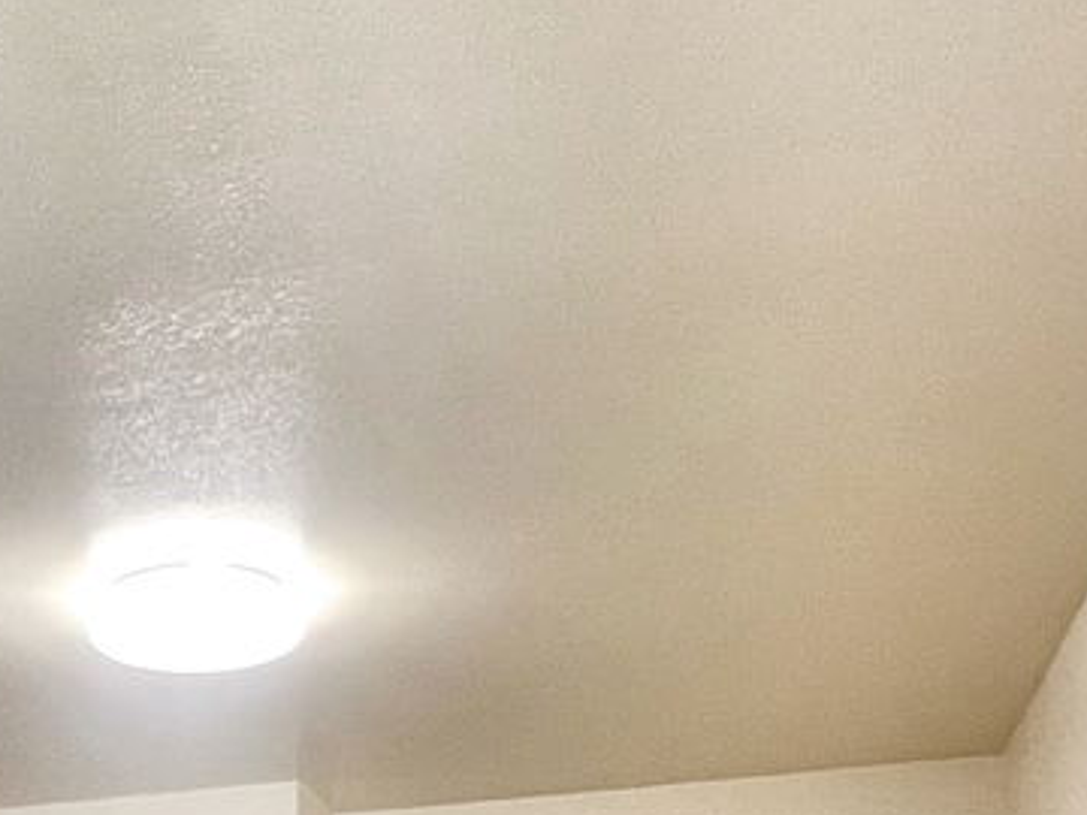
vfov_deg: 22.2
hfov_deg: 34.7
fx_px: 1633
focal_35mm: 52
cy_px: 1280
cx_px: 100
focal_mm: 1.57
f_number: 1.8
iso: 200
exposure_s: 1/60
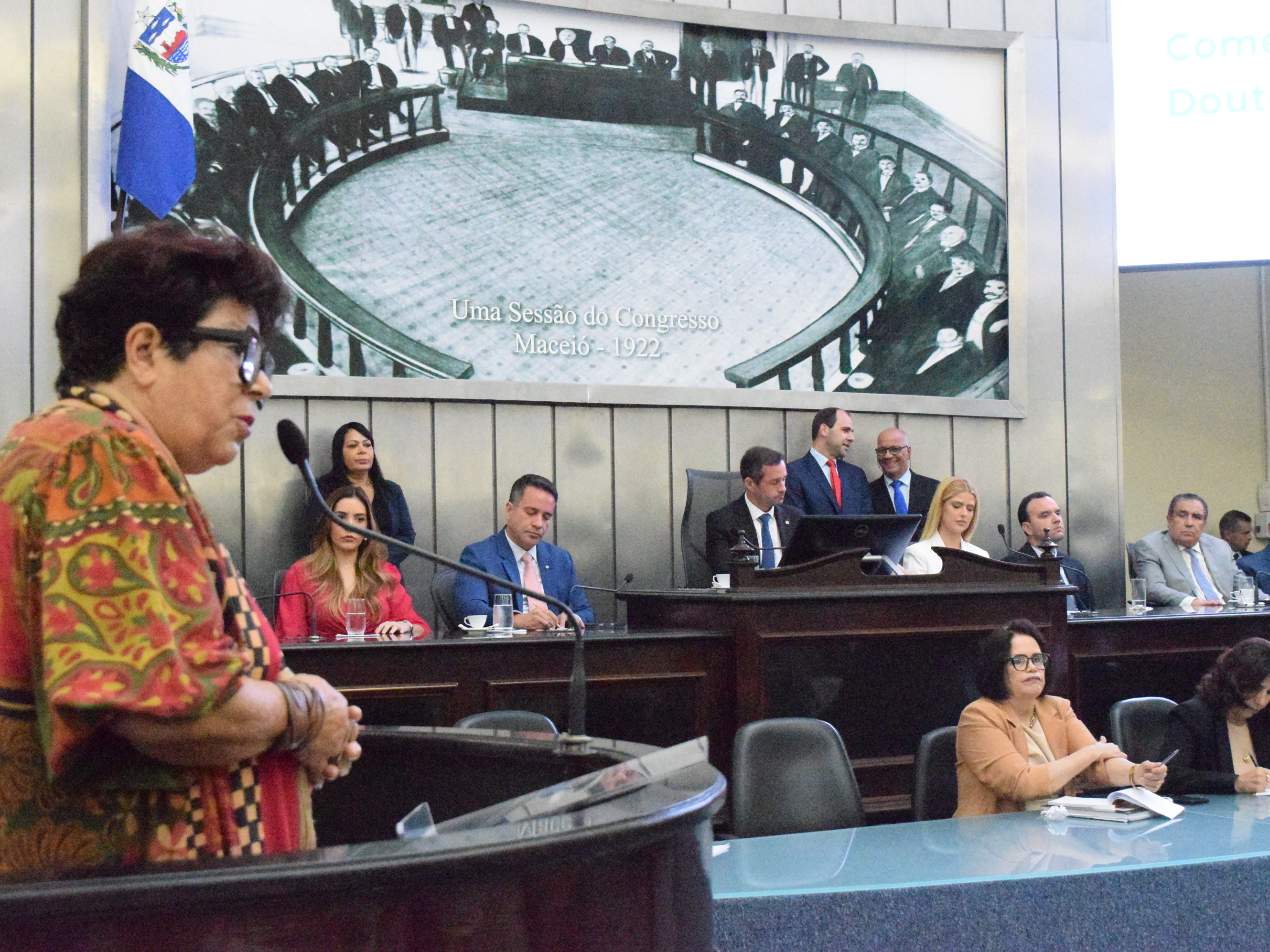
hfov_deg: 36.8
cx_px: 712
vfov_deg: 28.0
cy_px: 477
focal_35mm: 52
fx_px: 1908
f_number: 8
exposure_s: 1/400
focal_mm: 32
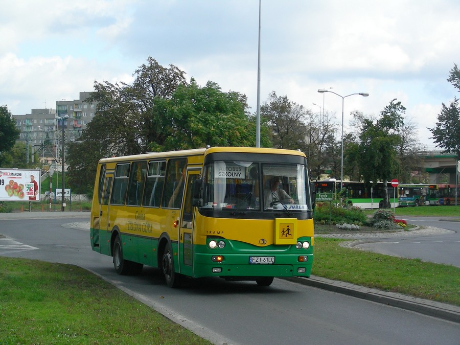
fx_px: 1050
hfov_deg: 24.7
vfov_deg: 18.7
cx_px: 230
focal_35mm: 79
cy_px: 172
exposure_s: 1/366
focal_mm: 13.2
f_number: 4
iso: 50
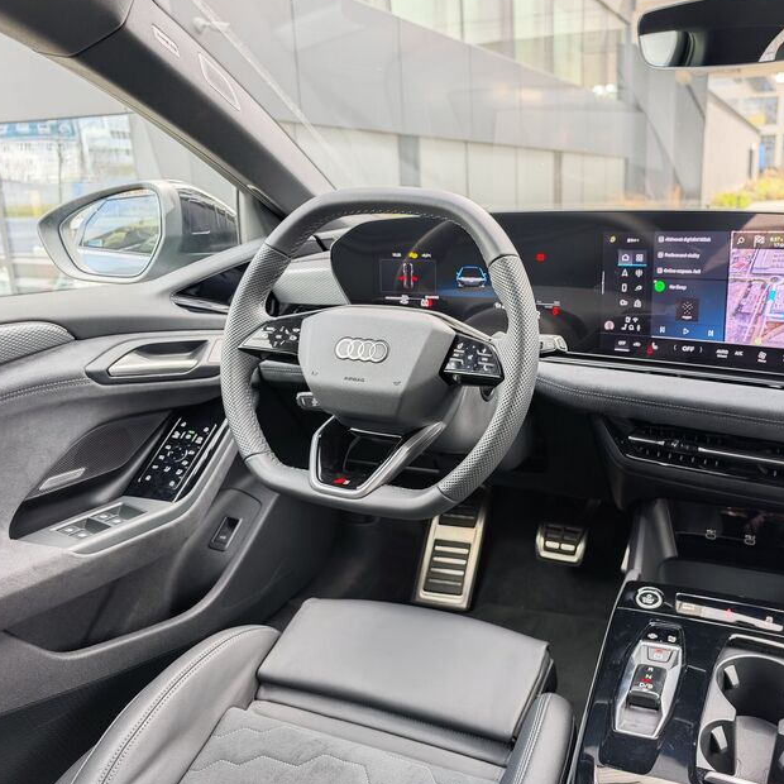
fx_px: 717
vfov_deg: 57.3
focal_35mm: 28
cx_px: 507
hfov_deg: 56.4
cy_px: 386
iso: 400
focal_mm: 8.72
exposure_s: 1/58
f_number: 2
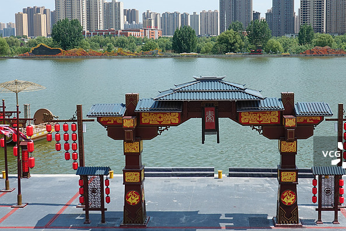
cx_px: 210
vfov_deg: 25.0
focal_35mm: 54
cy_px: 83
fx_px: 519
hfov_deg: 36.7
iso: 125
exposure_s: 1/500
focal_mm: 14.99
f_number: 5.6
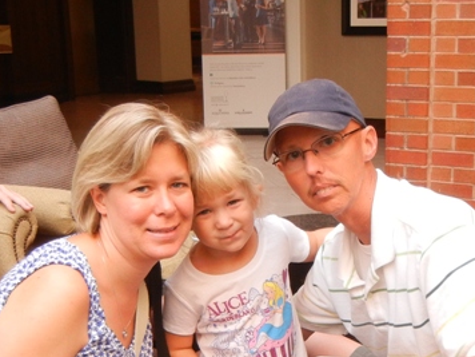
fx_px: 425
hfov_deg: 58.3
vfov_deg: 45.4
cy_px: 174
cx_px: 240
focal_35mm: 31
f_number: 3.5
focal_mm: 5.4
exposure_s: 1/34.3
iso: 240
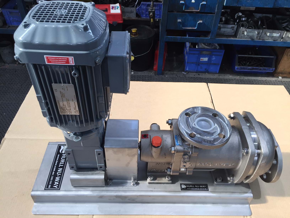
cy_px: 109
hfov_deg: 61.7
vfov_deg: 48.2
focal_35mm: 29
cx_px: 145
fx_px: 243
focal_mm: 4.15
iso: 40
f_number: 2.2
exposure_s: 1/50
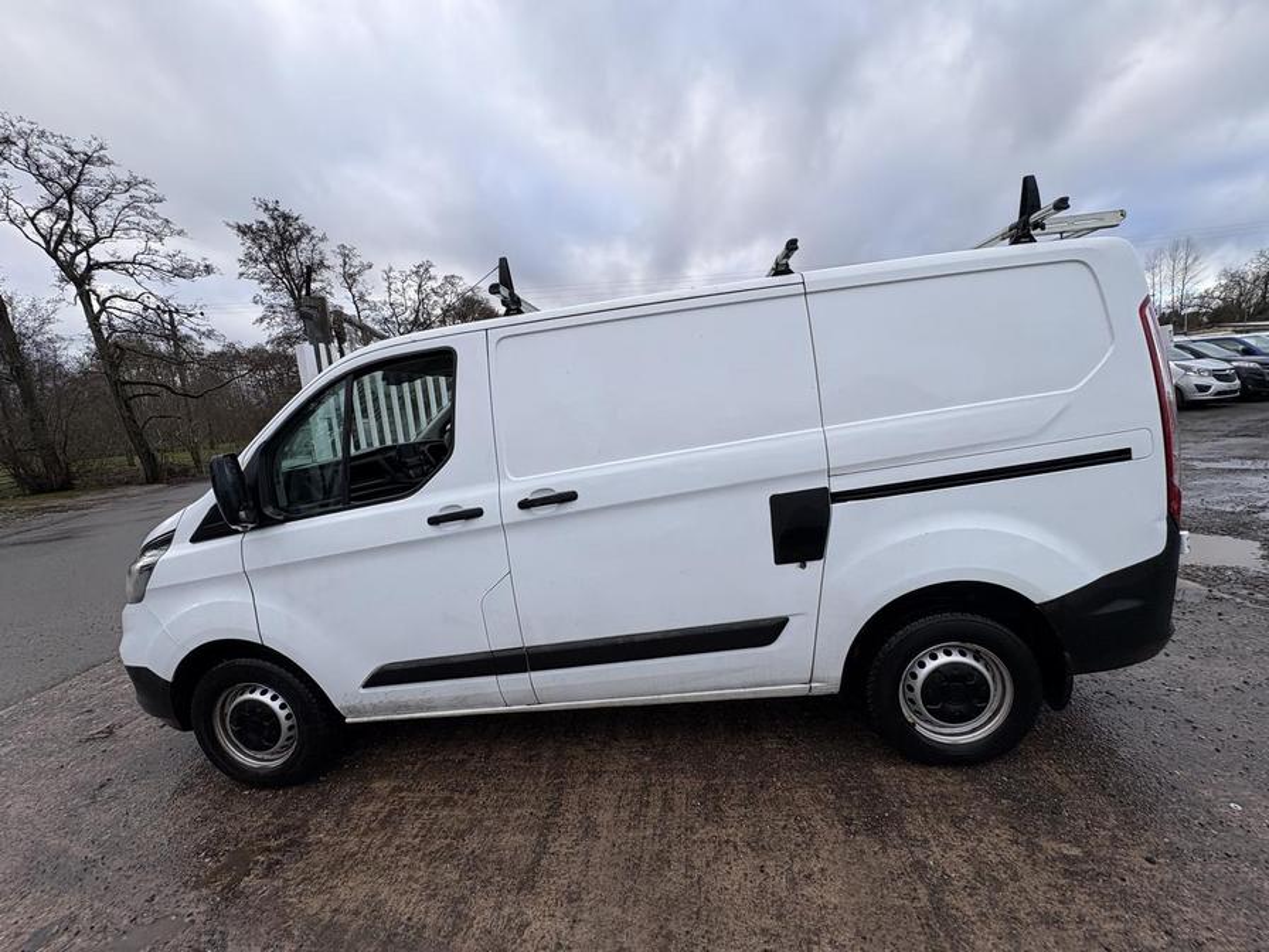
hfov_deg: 102.1
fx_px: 513
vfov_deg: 85.7
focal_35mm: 14
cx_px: 634
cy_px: 476
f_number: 2.2
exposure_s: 1/479
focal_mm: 2.22
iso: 40
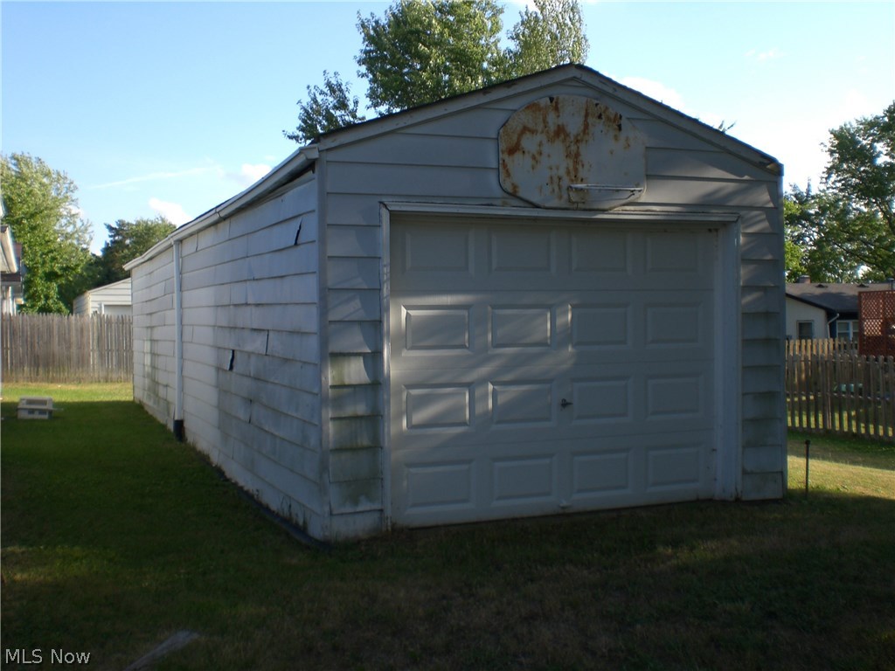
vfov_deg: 37.7
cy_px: 336
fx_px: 982
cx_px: 448
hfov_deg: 49.0
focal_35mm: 38
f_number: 4.4
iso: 50
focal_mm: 6.3
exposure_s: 1/200
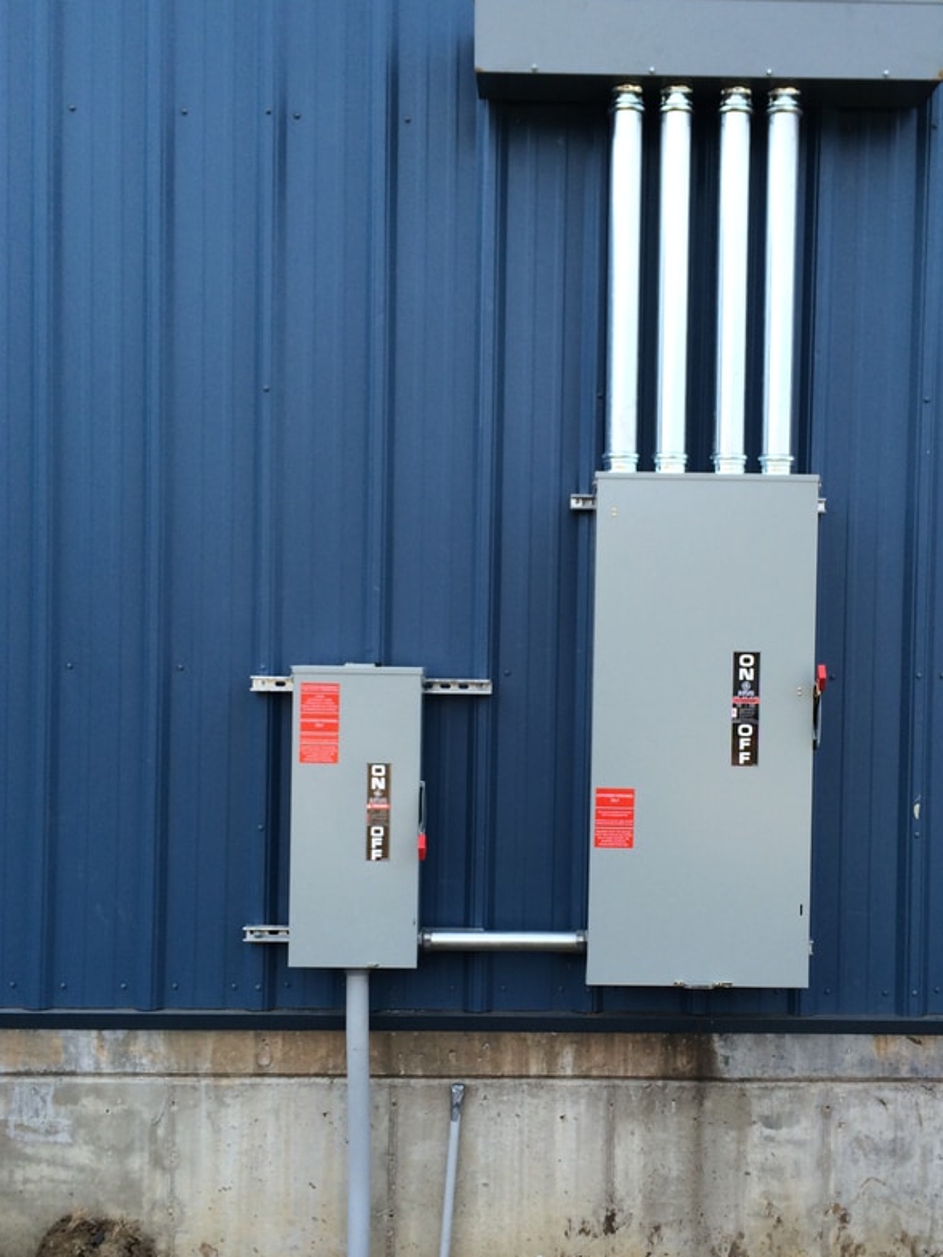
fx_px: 1344
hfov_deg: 38.5
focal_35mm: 37
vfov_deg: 50.1
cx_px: 565
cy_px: 685
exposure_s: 1/414
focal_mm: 4.15
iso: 32
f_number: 2.2
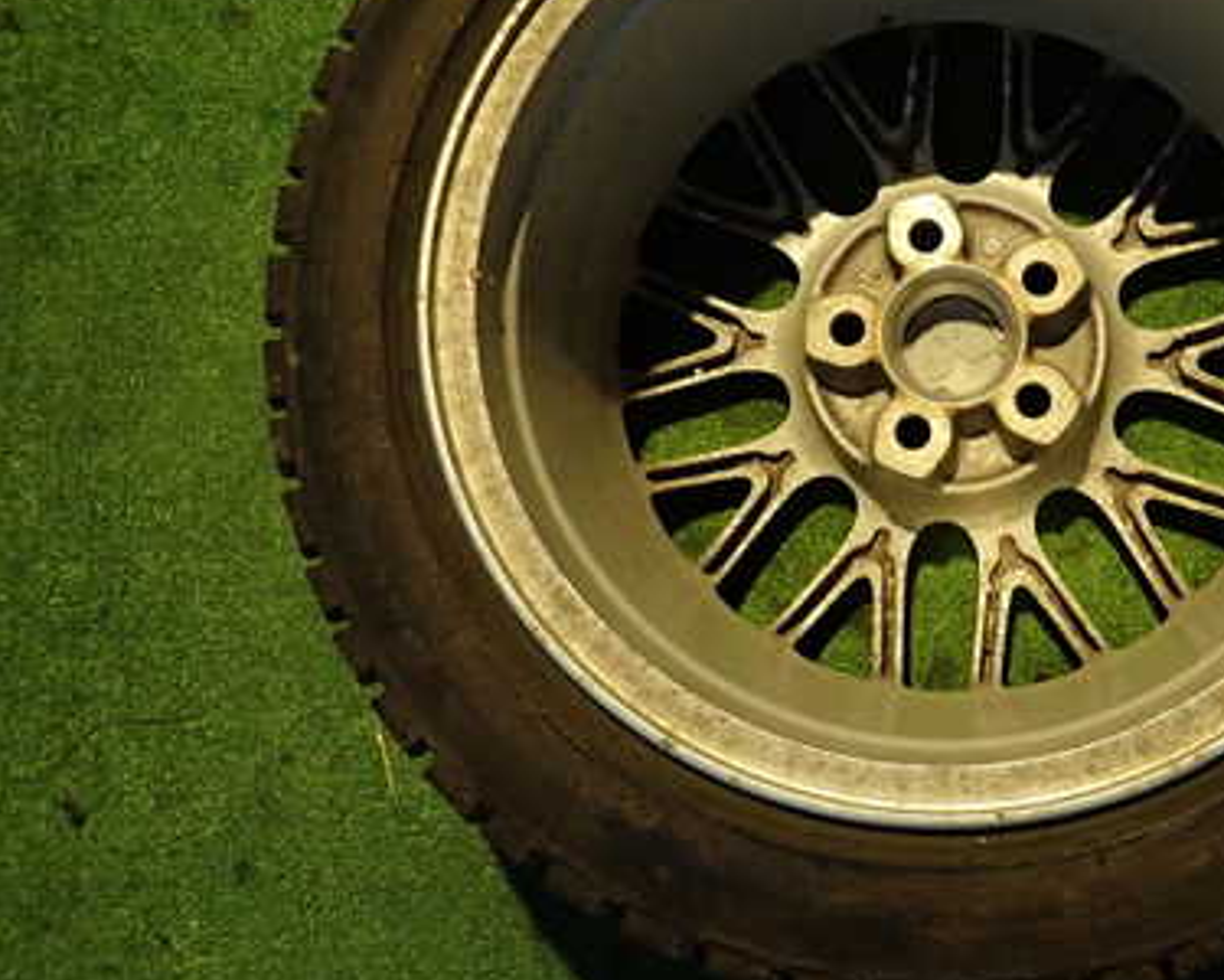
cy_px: 346
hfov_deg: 45.2
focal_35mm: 39
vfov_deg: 37.9
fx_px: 1413
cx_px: 920
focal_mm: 4.5
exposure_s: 1/30
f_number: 2
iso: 320
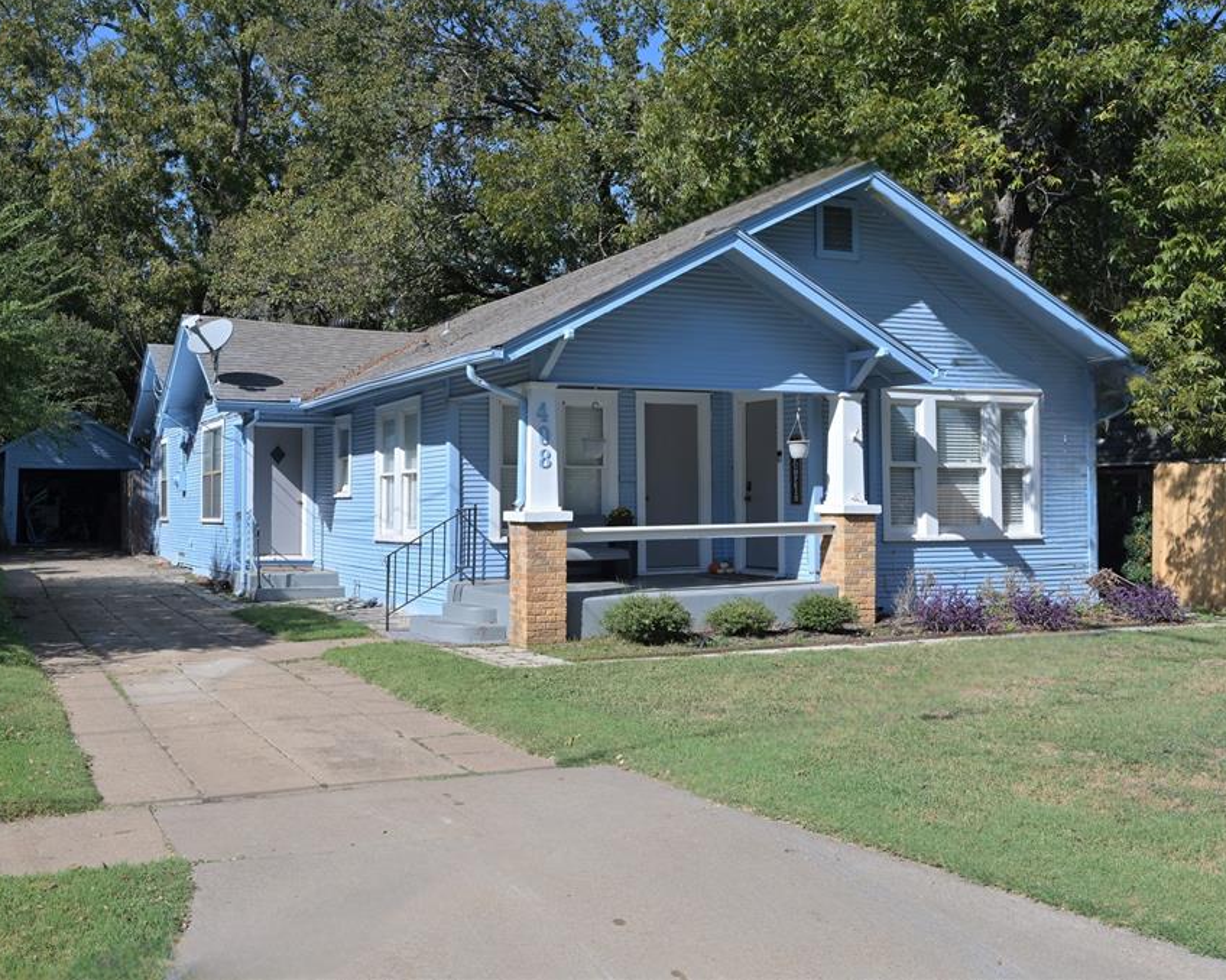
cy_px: 489
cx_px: 567
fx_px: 1233
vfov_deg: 43.3
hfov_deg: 52.8
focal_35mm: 34
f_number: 11
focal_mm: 30
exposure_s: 1/500
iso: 200
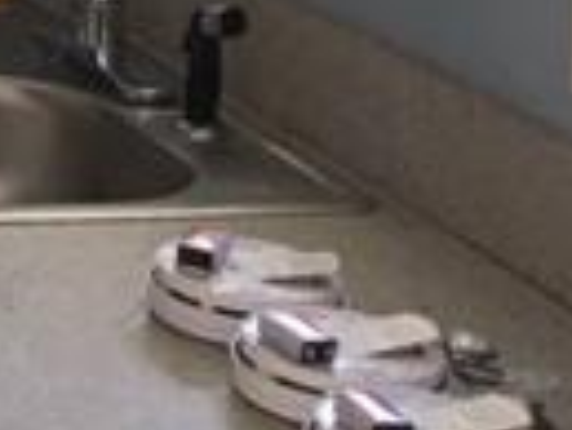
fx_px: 2382
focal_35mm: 144
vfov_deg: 9.9
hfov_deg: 11.9
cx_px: -661
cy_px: -262
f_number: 2.2
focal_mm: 4.15
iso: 100
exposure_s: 1/15
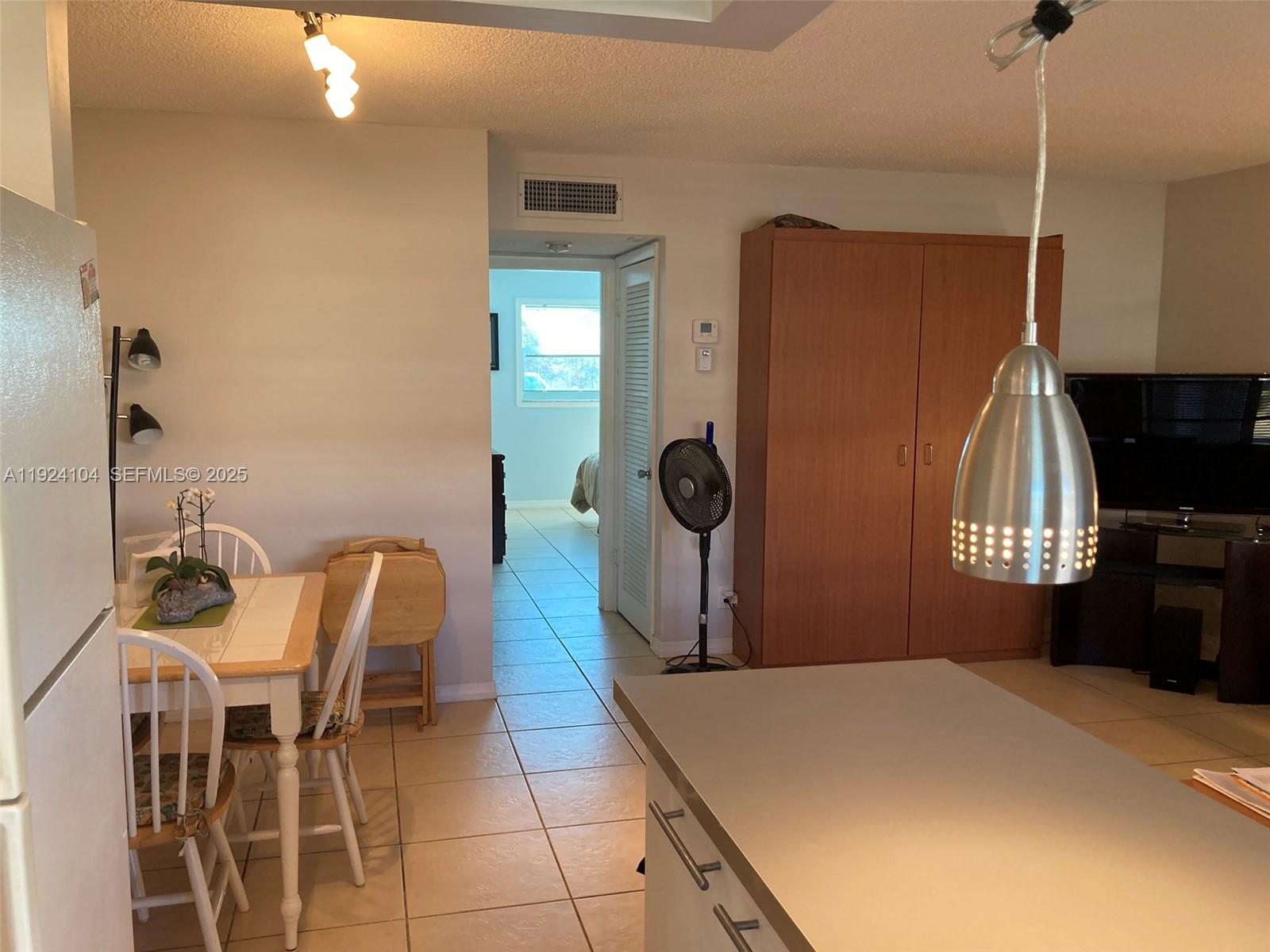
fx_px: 1027
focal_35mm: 28
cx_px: 635
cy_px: 476
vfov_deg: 49.7
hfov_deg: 63.4
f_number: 1.8
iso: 125
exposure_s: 1/60
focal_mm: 3.99
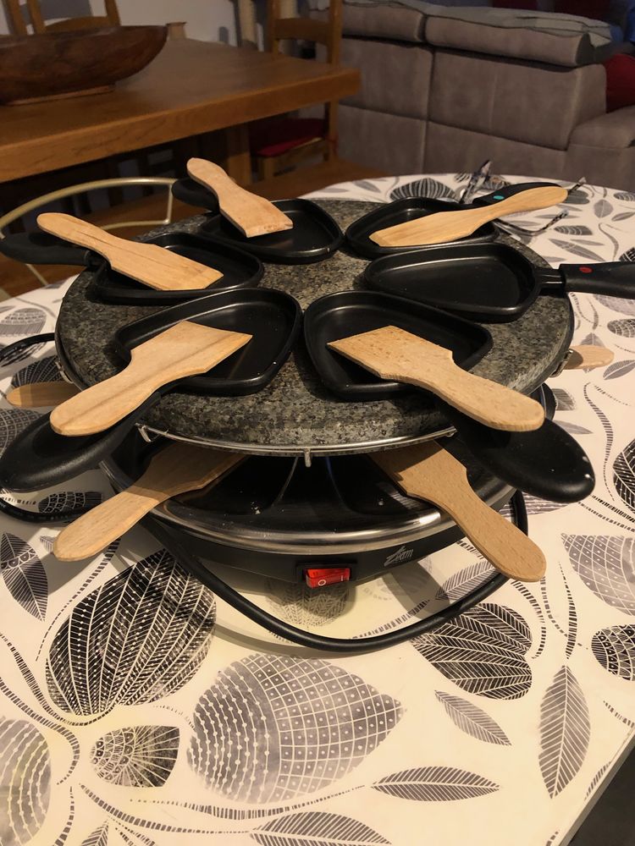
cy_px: 423
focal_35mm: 28
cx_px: 318
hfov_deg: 49.7
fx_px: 685
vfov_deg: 63.4
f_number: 1.8
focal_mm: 3.99
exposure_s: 1/13
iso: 100
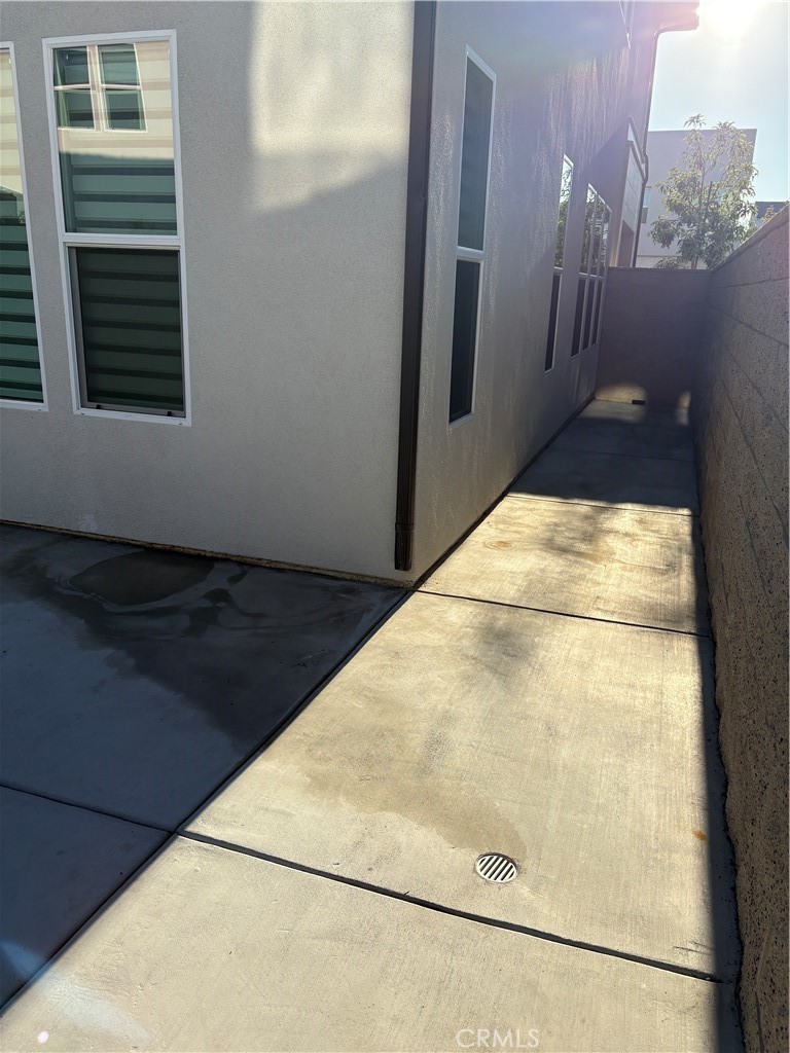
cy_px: 526
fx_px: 791
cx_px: 395
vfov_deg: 67.3
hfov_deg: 53.1
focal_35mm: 26
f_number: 1.6
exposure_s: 1/2985
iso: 50
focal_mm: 5.96
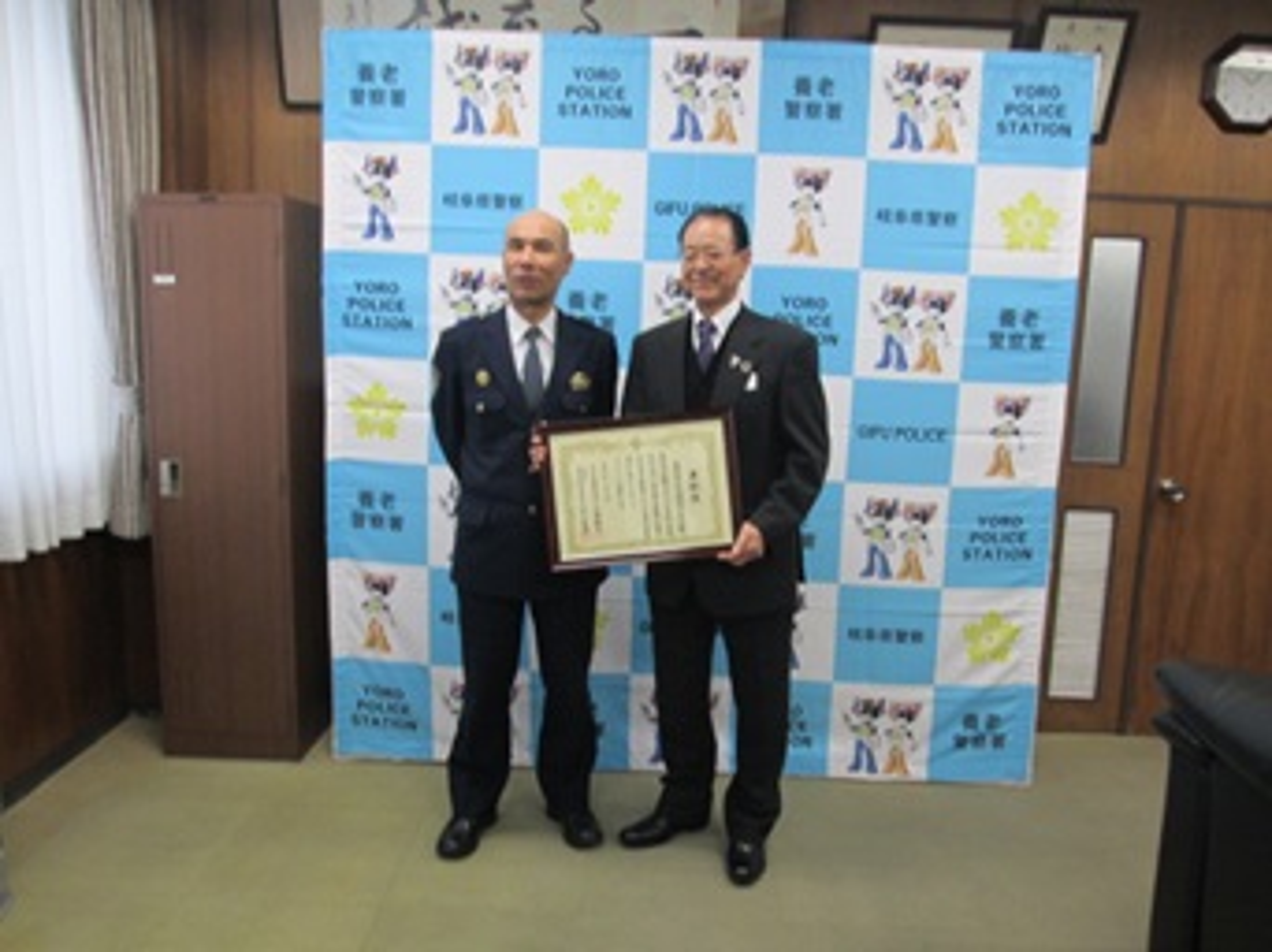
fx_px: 2387
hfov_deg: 29.8
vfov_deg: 22.6
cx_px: 636
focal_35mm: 65
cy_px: 476
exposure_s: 1/30
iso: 200
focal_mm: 11.6
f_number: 5.3
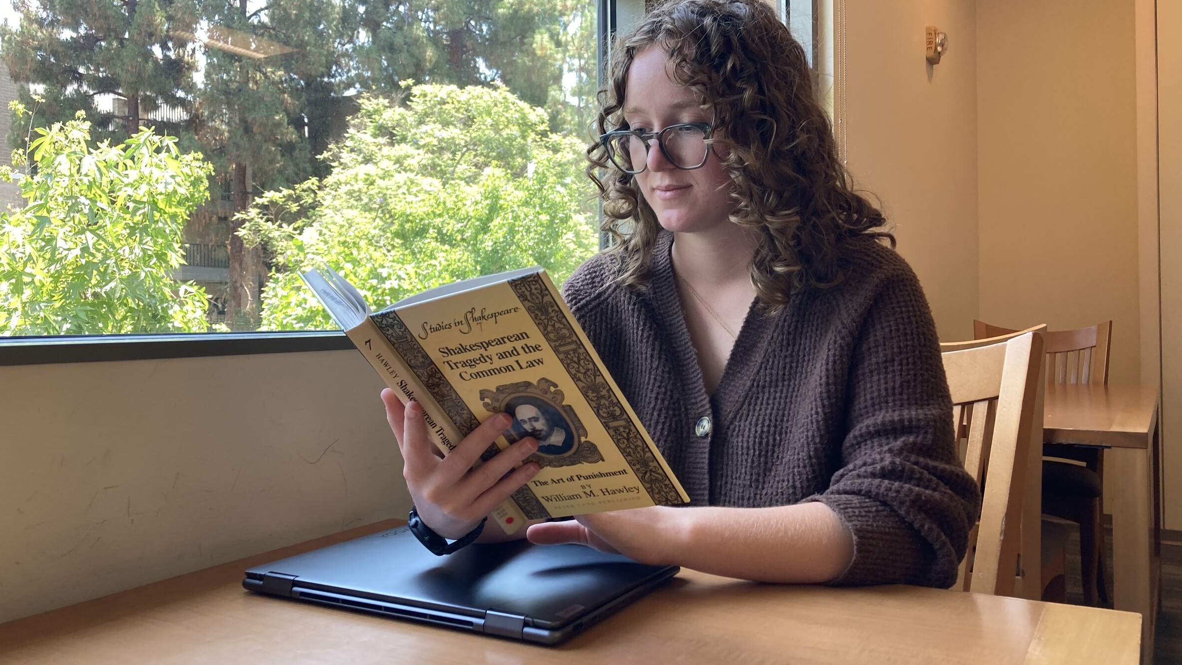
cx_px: 594
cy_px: 314
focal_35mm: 31
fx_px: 972
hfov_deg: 62.6
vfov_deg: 37.8
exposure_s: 1/120
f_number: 1.8
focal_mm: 3.99
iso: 50
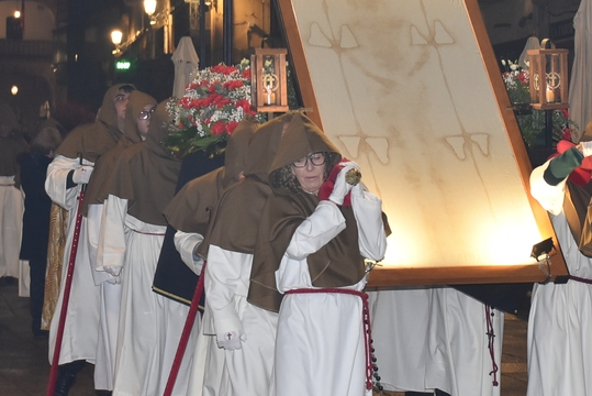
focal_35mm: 127
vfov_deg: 10.8
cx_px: 334
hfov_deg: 16.1
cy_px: 92
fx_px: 2089
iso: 800
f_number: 4.2
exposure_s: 1/60
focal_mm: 38
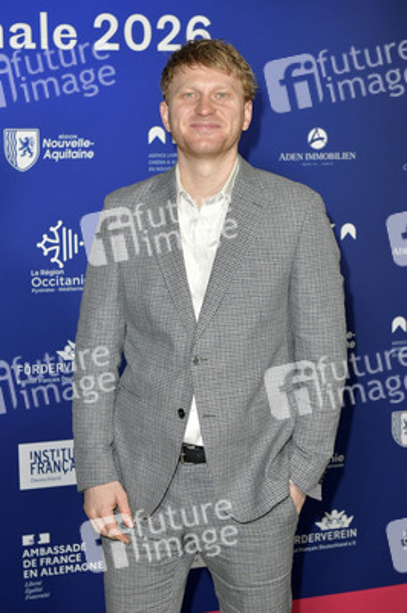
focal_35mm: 56
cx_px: 204
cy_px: 306
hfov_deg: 24.2
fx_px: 951
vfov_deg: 35.7
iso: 2000
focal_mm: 56
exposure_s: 1/160
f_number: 5.6
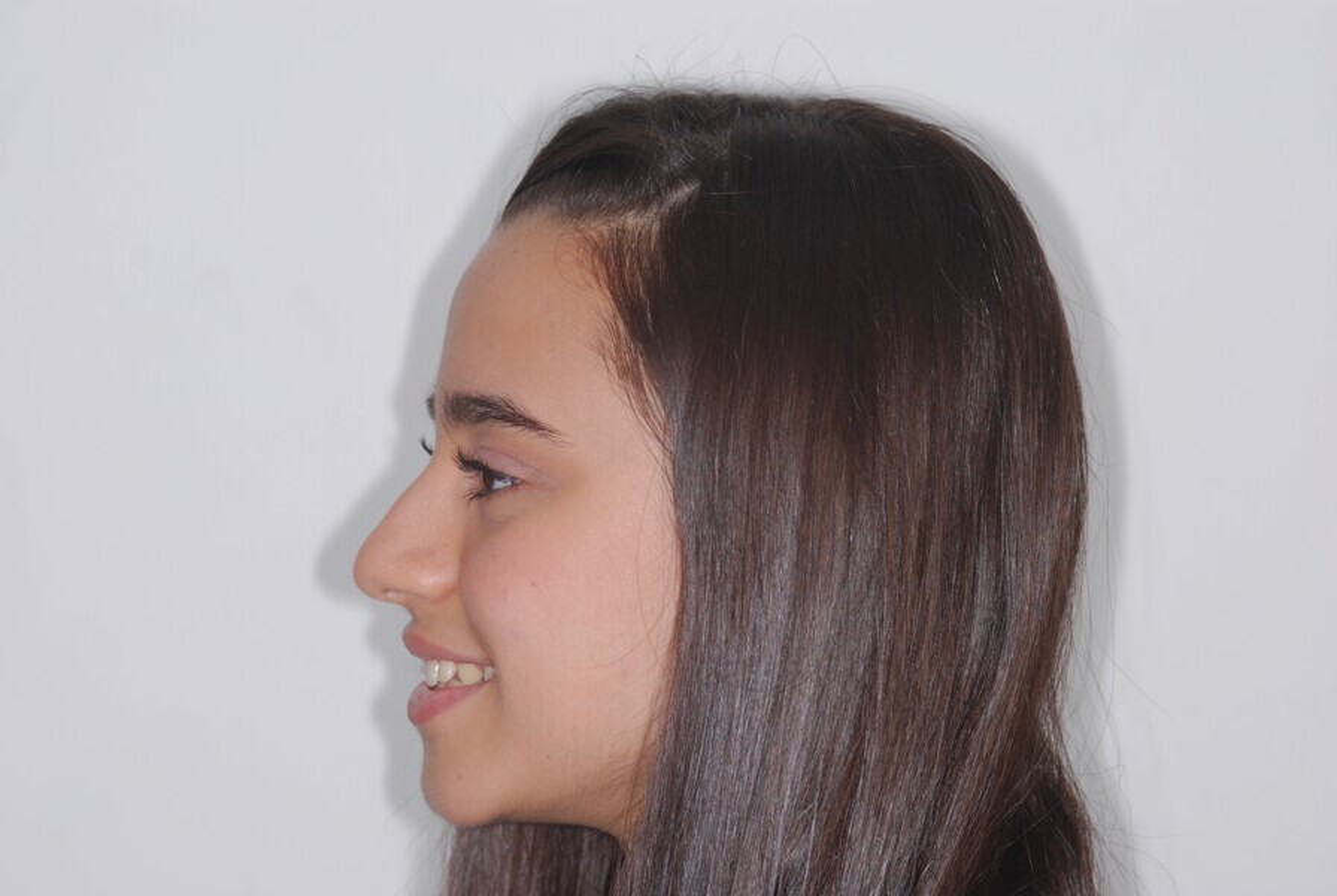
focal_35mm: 158
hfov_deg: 13.0
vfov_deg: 8.7
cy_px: 448
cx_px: 668
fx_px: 5857
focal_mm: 105
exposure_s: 1/125
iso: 100
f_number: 5.6
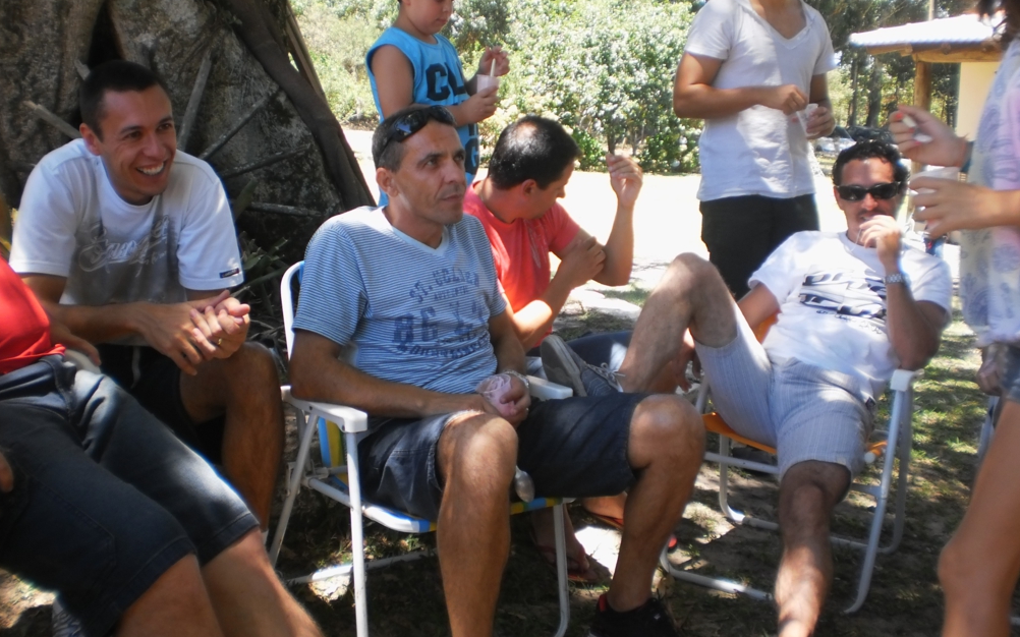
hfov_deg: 50.4
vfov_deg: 32.7
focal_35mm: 39
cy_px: 270
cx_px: 510
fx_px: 1084
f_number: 3.1
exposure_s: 1/125
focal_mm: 6.3
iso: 100
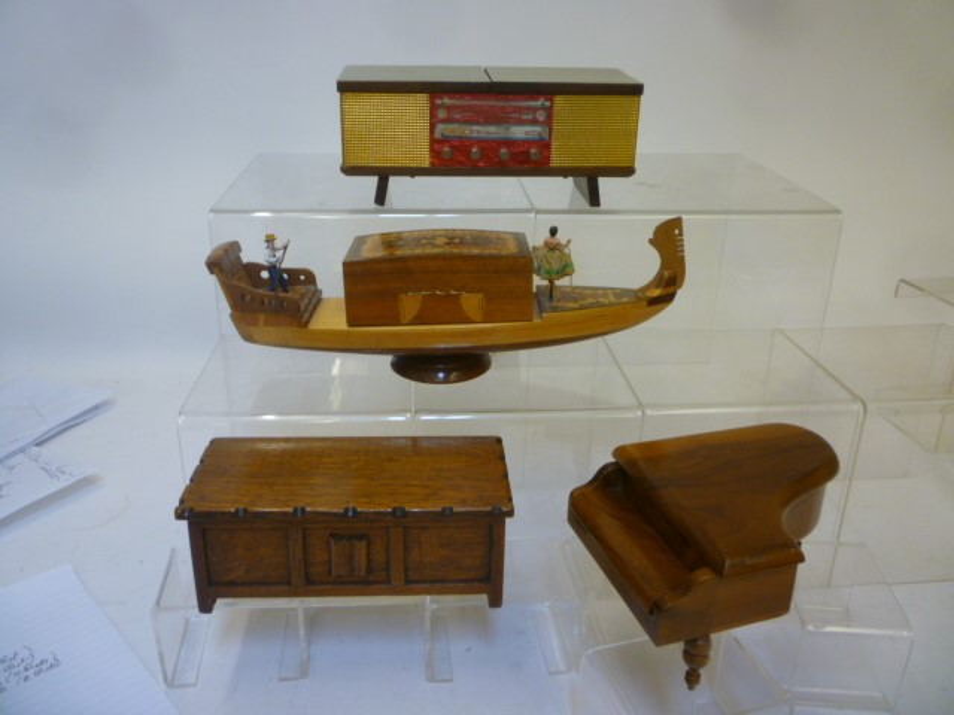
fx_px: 799
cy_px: 358
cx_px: 477
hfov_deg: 61.7
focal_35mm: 29
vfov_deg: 48.2
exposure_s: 1/30
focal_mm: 5.2
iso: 160
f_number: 3.3
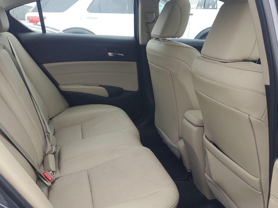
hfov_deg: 48.8
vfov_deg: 37.6
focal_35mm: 38
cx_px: 115
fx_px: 305
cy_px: 119
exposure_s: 1/119
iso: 50
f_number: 1.5
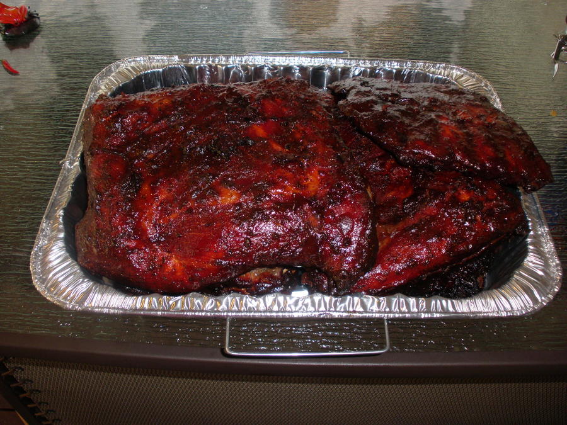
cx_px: 284
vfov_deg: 39.7
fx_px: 590
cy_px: 212
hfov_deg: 51.4
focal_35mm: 36
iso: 100
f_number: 3.5
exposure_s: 1/30
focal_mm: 6.3
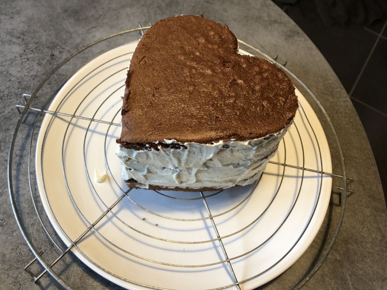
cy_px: 145
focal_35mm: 28
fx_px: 313
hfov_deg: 63.4
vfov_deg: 49.7
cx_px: 194
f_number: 1.8
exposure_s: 1/17
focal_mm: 3.99
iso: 50
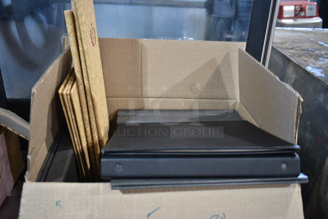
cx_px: 164
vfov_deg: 40.1
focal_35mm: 33
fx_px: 301
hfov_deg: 57.2
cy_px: 110
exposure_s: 1/30
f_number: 3.8
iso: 450
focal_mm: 22
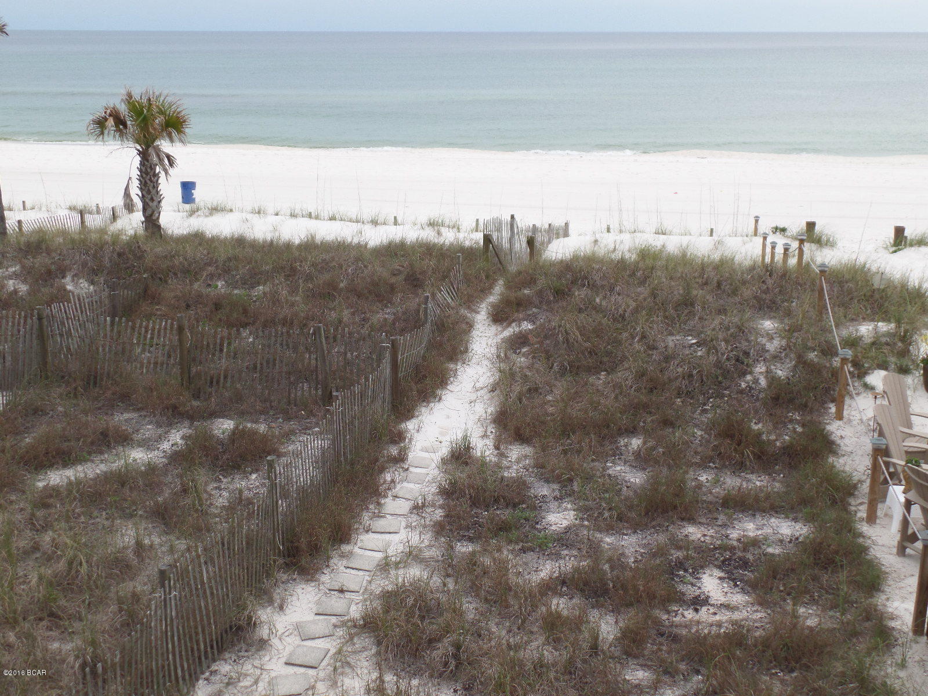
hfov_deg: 44.8
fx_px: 1126
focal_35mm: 42
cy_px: 348
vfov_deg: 34.3
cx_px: 464
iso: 100
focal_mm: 7.5
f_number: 3.2
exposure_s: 1/750
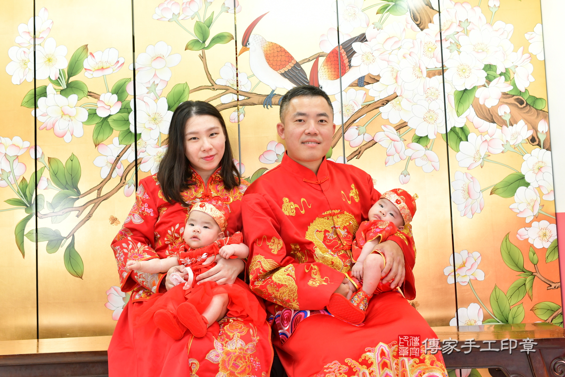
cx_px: 282
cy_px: 188
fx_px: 549
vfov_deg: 37.9
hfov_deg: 54.4
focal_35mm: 35
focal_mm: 35
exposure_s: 1/200
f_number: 4.5
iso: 800
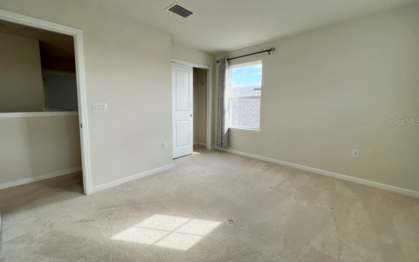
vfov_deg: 78.5
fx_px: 160
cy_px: 121
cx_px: 210
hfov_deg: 105.3
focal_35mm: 14
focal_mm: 1.57
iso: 32
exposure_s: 1/139
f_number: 1.8
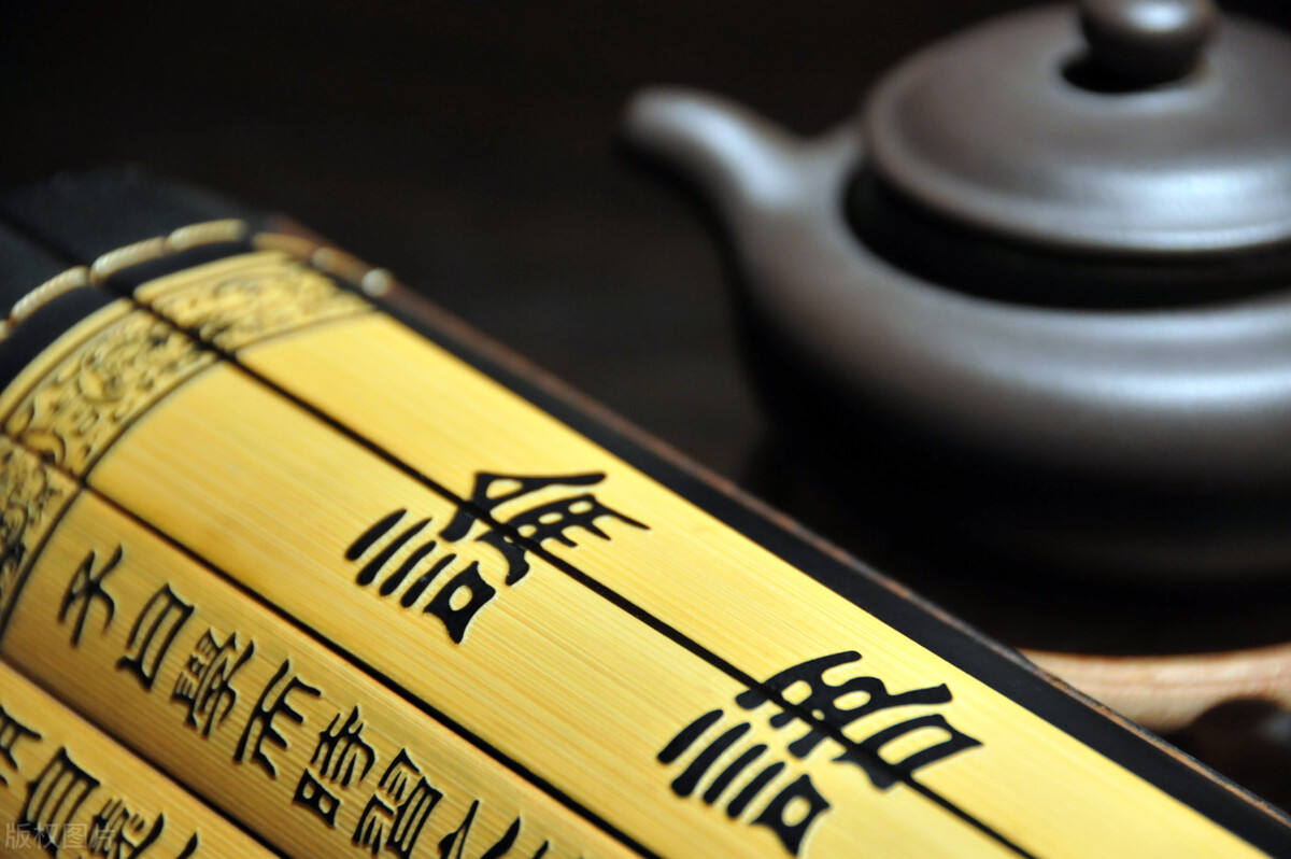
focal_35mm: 300
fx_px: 10749
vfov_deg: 4.6
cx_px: 646
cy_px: 430
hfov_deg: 6.9
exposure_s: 1/13
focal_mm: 200
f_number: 5.6
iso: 1000
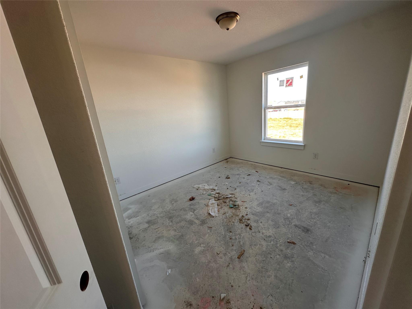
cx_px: 206
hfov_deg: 102.1
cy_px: 154
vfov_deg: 85.7
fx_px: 167
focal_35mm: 14
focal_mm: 2.22
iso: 64
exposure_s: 1/99
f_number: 2.2
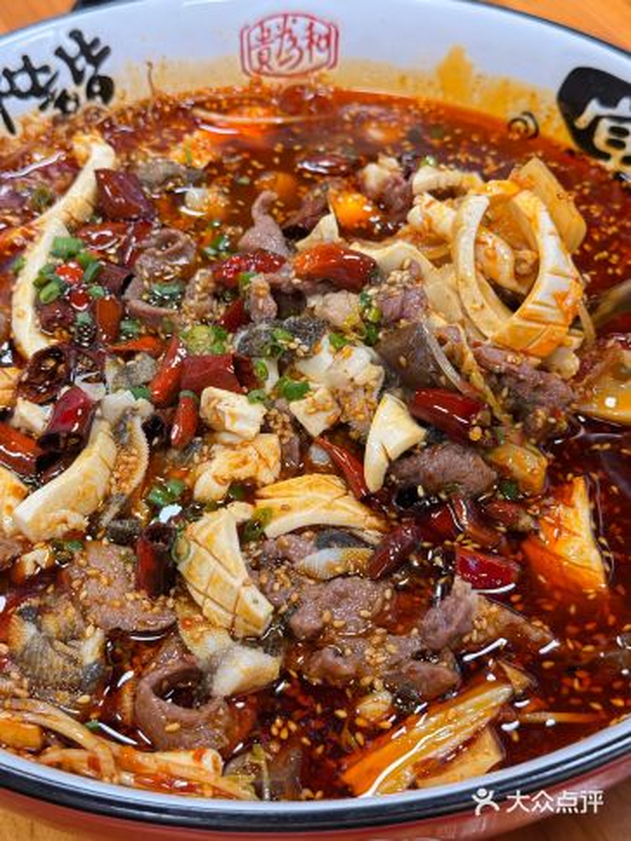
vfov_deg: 39.6
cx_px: 316
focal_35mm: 48
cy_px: 420
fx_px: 1166
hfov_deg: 30.3
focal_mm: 6.76
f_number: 1.78
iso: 125
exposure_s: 1/50
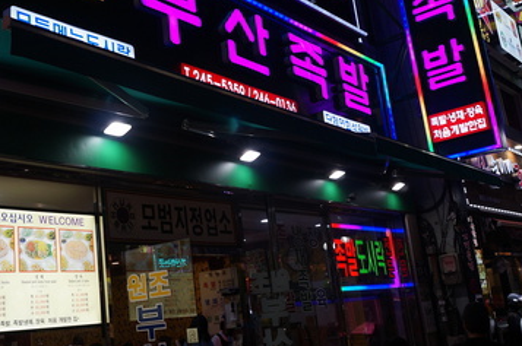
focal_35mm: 47
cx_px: 184
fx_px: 681
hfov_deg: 41.5
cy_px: 131
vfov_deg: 28.5
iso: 200
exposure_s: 1/100
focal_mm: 16
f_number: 4.5
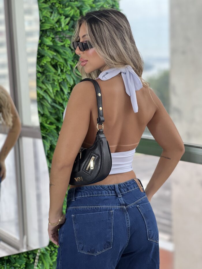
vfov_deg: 25.3
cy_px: 134
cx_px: 101
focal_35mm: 77
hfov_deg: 19.1
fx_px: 599
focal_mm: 9
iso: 100
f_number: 2.8
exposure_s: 1/120
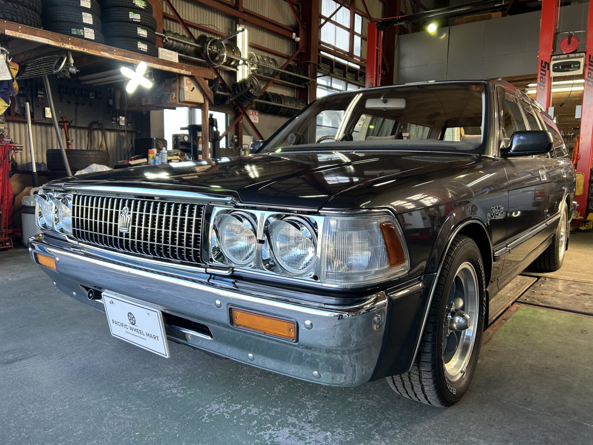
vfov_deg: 53.1
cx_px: 296
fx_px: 445
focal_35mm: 26
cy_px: 222
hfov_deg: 67.3
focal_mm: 5.7
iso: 50
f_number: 1.5
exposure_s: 1/120
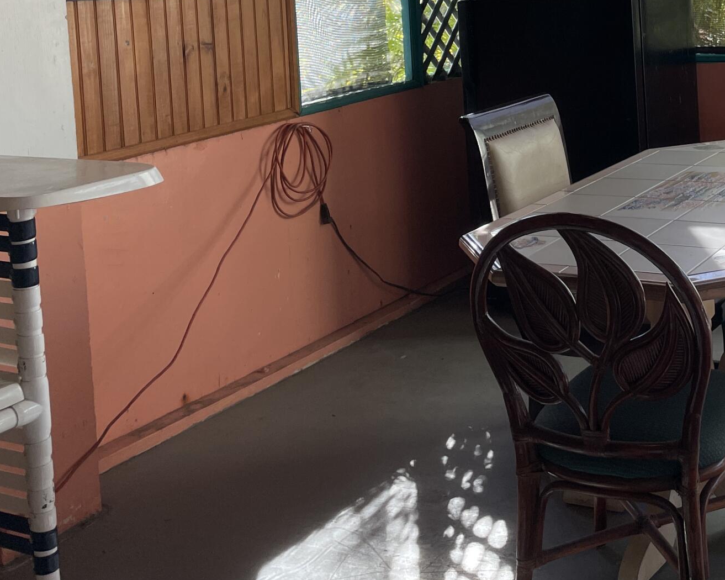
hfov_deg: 31.3
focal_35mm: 58
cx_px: 622
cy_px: -12
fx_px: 1244
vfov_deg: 24.9
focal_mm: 4.2
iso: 32
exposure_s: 1/120
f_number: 1.6
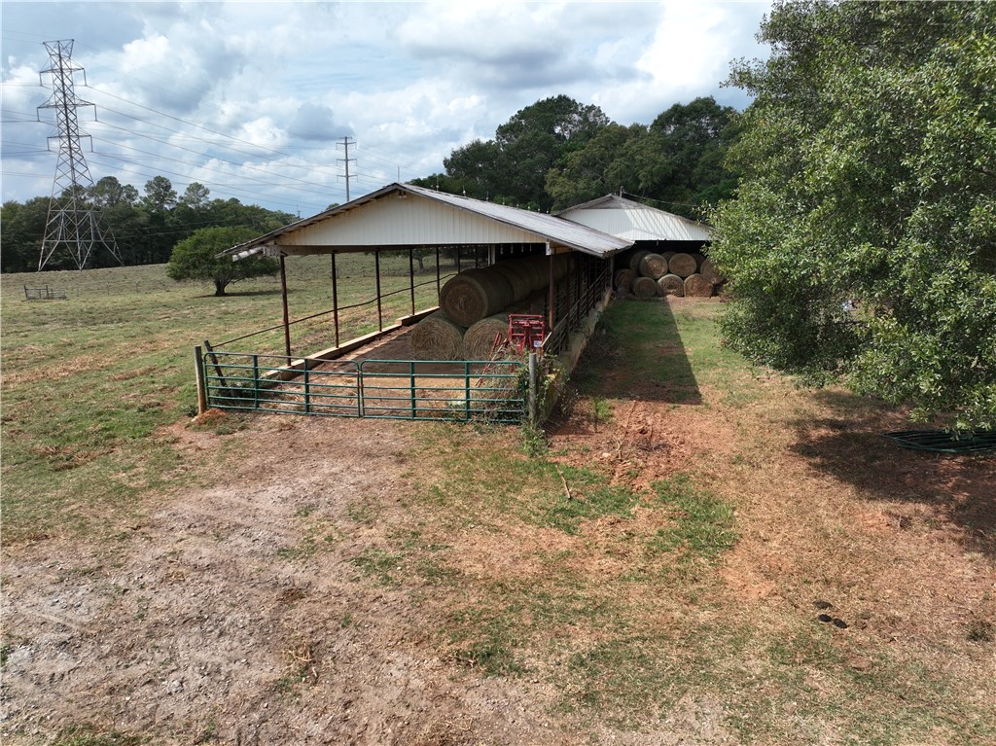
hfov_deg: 71.6
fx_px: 690
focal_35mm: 24
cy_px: 373
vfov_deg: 56.8
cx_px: 498
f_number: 2.8
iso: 110
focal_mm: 12.29
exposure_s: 1/320
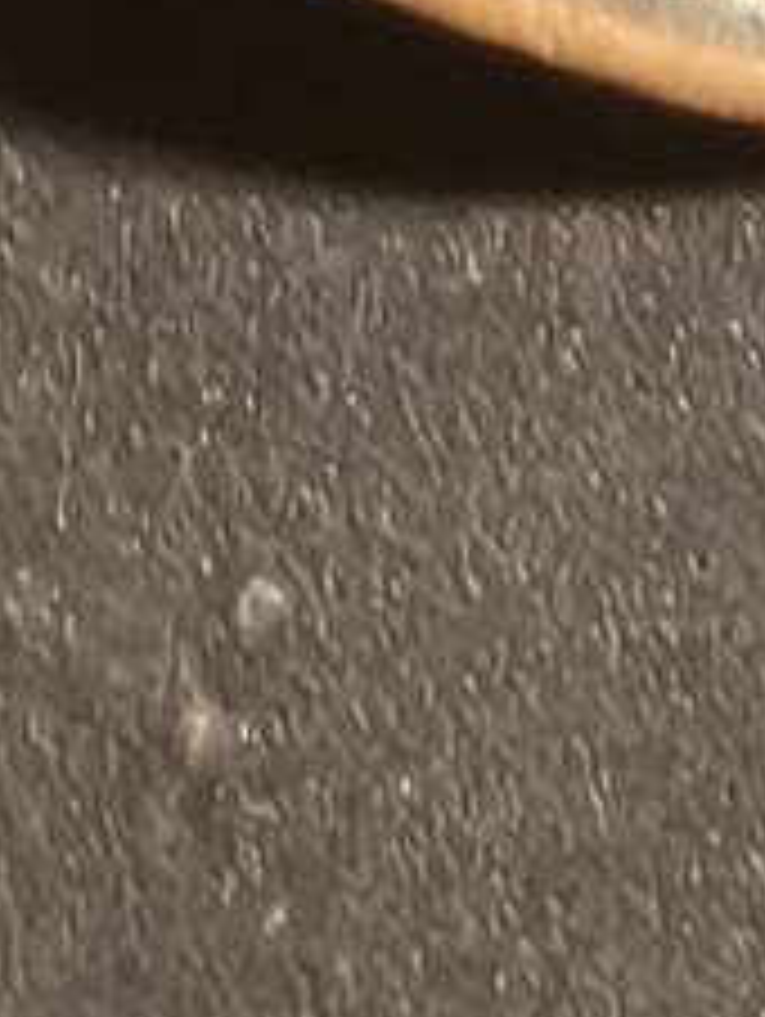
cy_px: -1089
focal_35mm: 183
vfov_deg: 9.9
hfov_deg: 7.9
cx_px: 1256
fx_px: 5382
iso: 400
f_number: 2
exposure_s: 1/50
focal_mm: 2.32
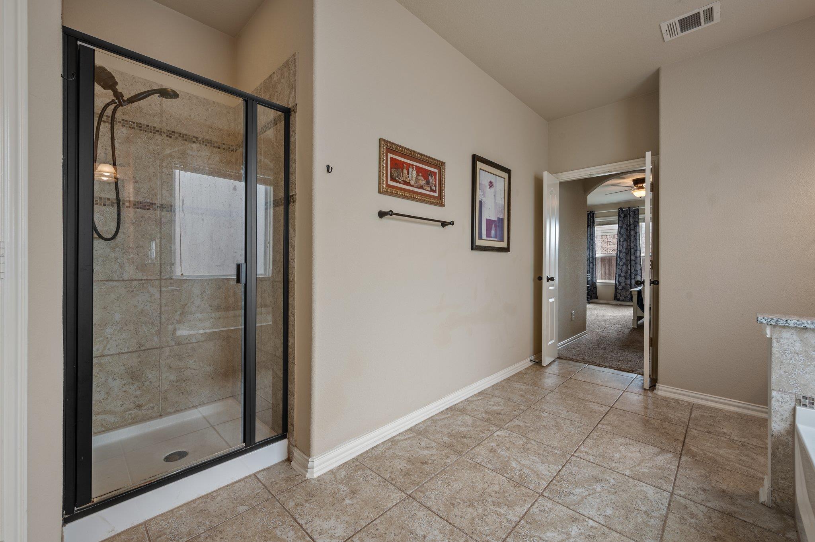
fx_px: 317
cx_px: 408
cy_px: 271
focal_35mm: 14
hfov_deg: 104.3
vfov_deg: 81.1
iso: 100
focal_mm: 14
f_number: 8
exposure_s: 1/2.5
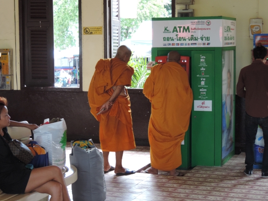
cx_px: 114
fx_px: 596
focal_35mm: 77
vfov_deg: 19.2
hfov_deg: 25.3
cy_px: 100
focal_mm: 10.7
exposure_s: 1/60
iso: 320
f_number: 3.7
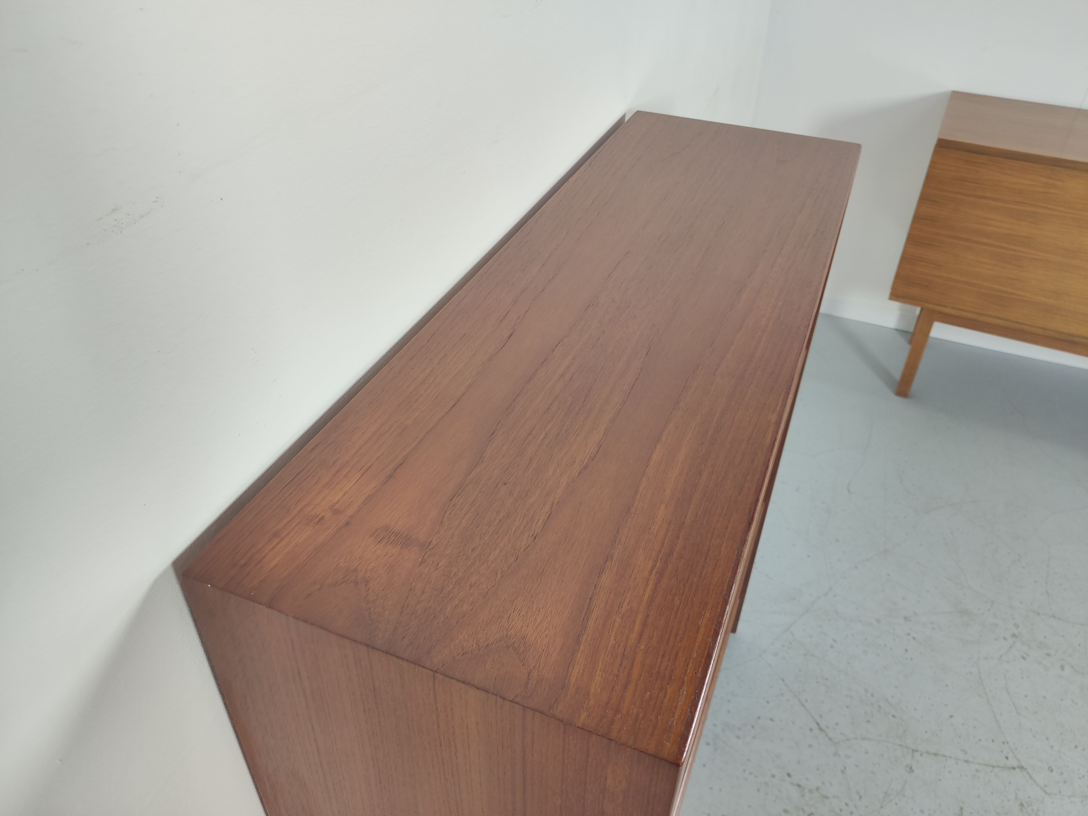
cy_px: 408
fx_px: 817
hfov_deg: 67.3
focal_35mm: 26
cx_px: 544
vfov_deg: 53.1
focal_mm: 4.75
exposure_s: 1/100
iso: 157
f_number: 1.75
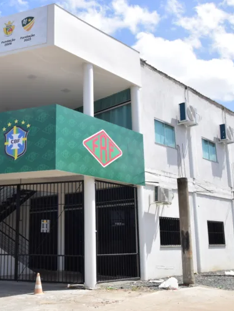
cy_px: 154
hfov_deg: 35.5
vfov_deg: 46.8
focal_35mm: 40
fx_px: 360
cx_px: 72
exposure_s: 1/125
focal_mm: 18
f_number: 18
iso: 100
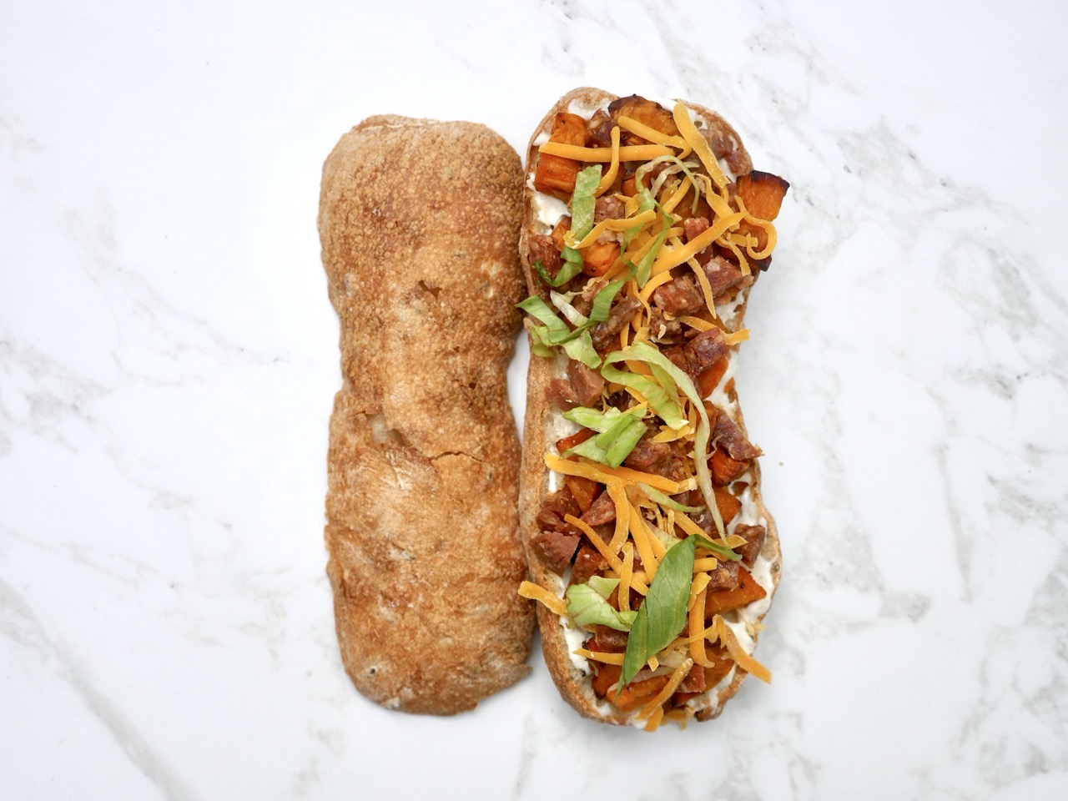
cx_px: 534
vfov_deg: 29.1
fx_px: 1543
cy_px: 400
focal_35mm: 50
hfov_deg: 38.2
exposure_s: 1/5000
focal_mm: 25
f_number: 2.8
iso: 400
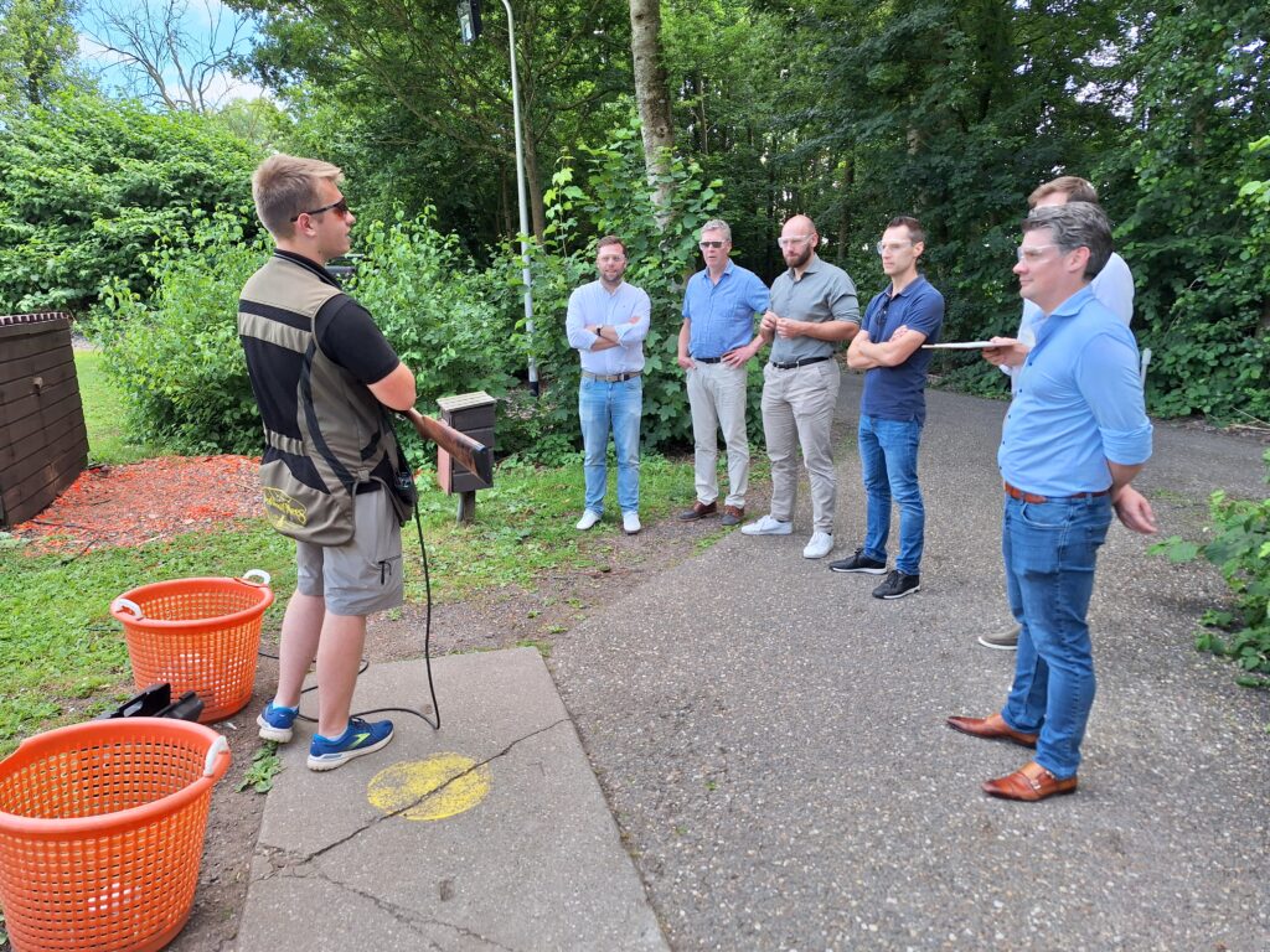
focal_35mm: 23
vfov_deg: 58.9
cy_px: 476
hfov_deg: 73.9
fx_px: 844
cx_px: 635
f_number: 1.8
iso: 40
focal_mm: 5.54
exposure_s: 1/361
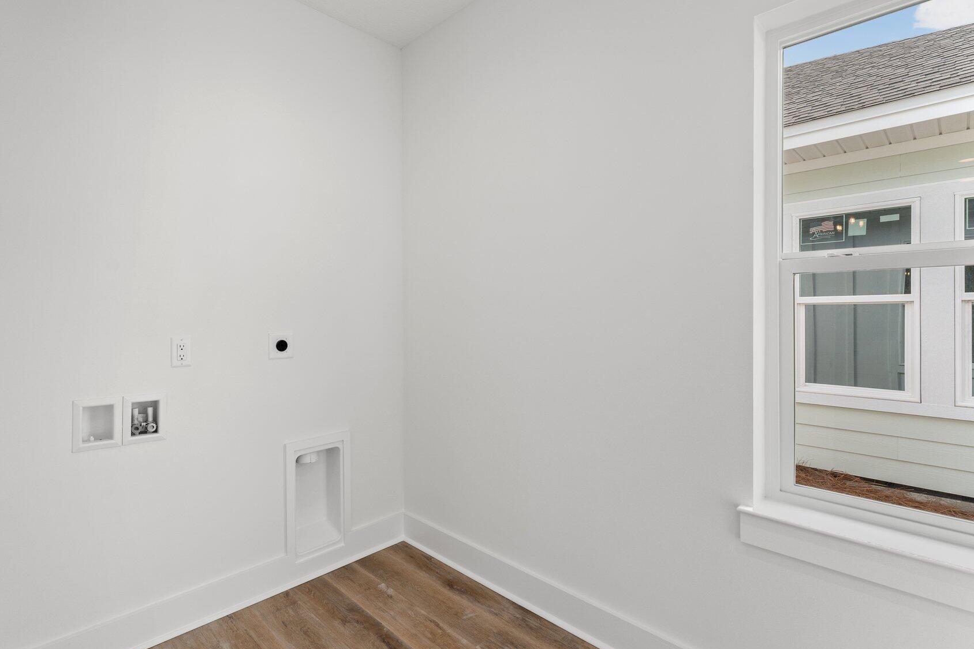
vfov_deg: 70.4
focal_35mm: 17
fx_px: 460
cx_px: 429
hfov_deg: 92.9
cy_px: 311
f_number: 8
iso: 200
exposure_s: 1/13
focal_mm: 14
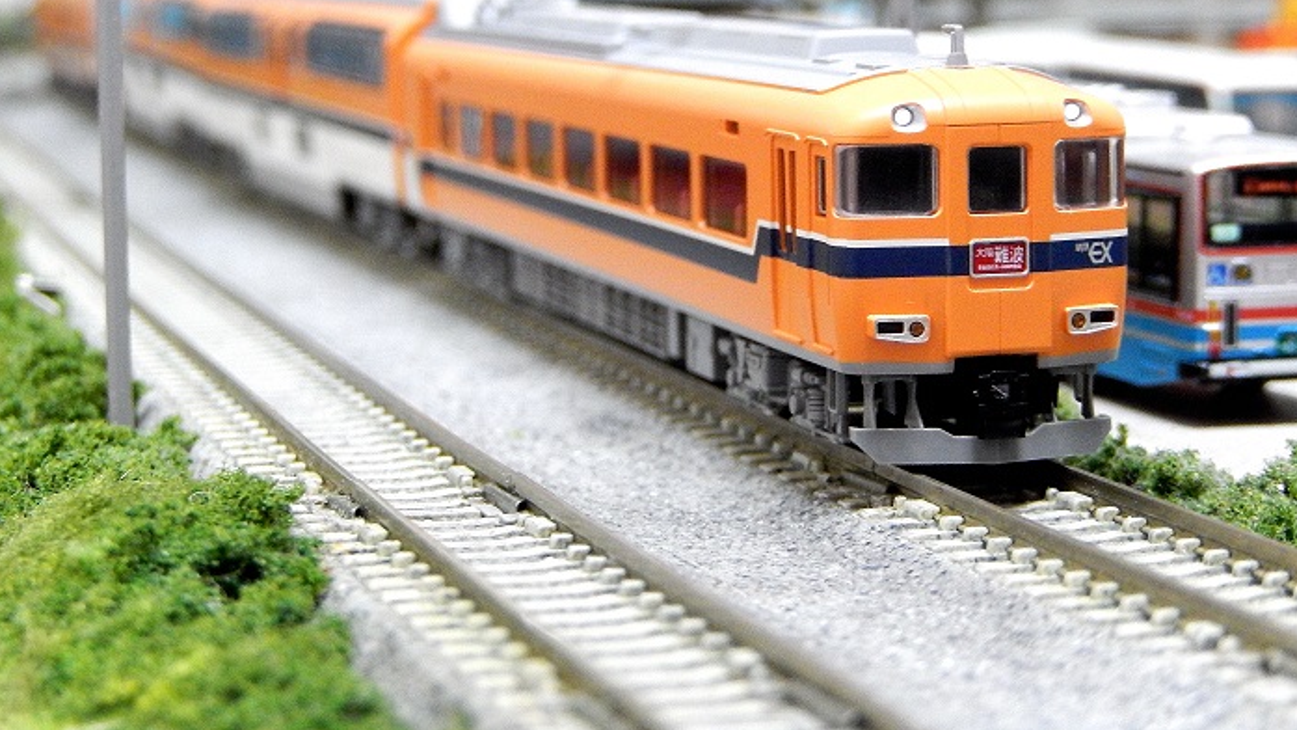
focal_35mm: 104
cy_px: 278
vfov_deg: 11.6
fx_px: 3577
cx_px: 648
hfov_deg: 20.6
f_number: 5.2
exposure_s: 1/8
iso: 800
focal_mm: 17
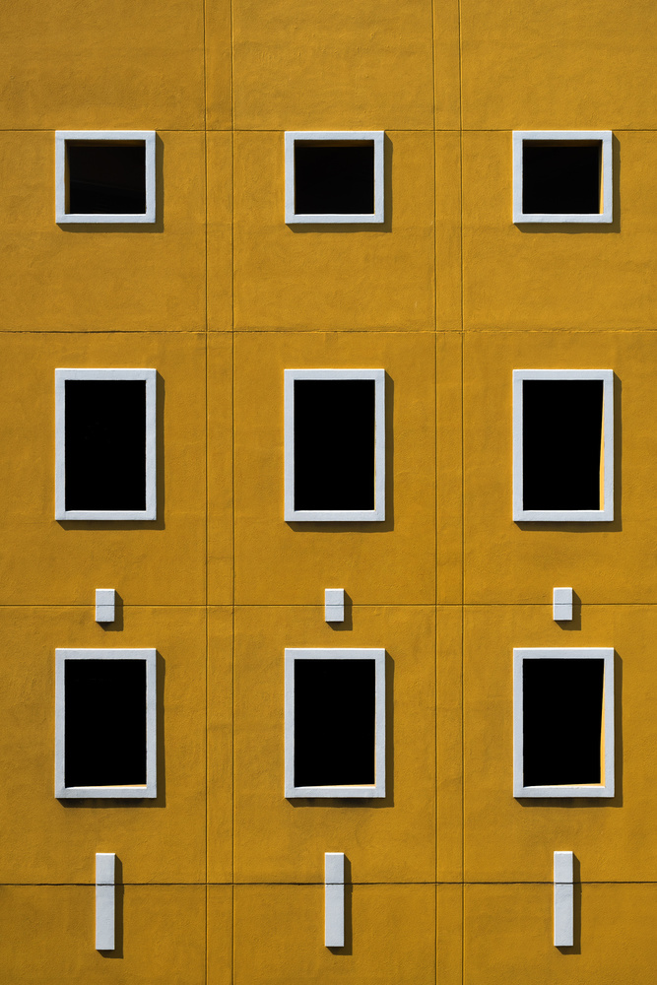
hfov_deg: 26.5
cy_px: 492
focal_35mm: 51
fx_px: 1396
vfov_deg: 38.9
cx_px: 328
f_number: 7.1
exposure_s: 1/400
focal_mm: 34.3
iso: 200
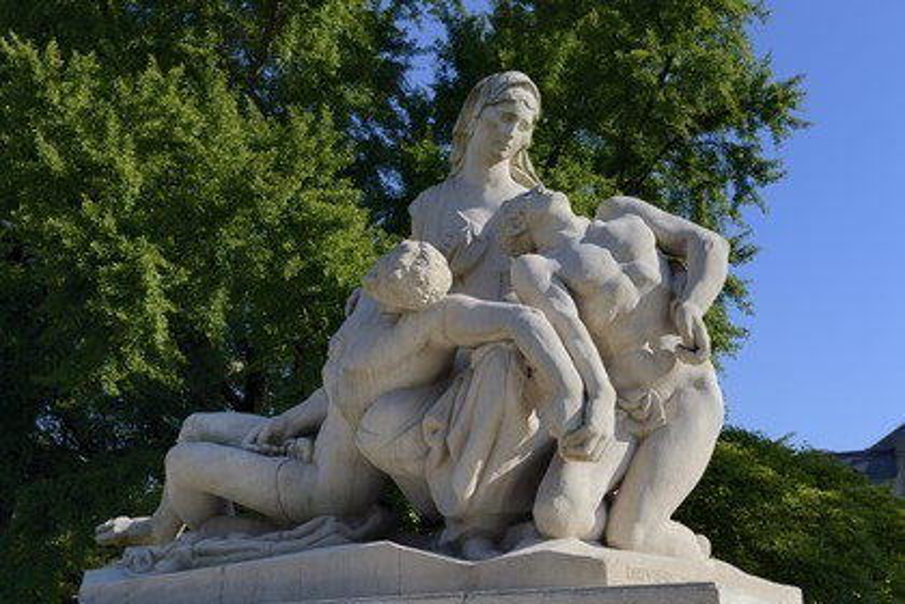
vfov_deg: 21.9
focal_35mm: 62
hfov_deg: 32.4
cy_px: 302
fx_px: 1558
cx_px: 452
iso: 200
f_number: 10
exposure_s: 1/250
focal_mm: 62
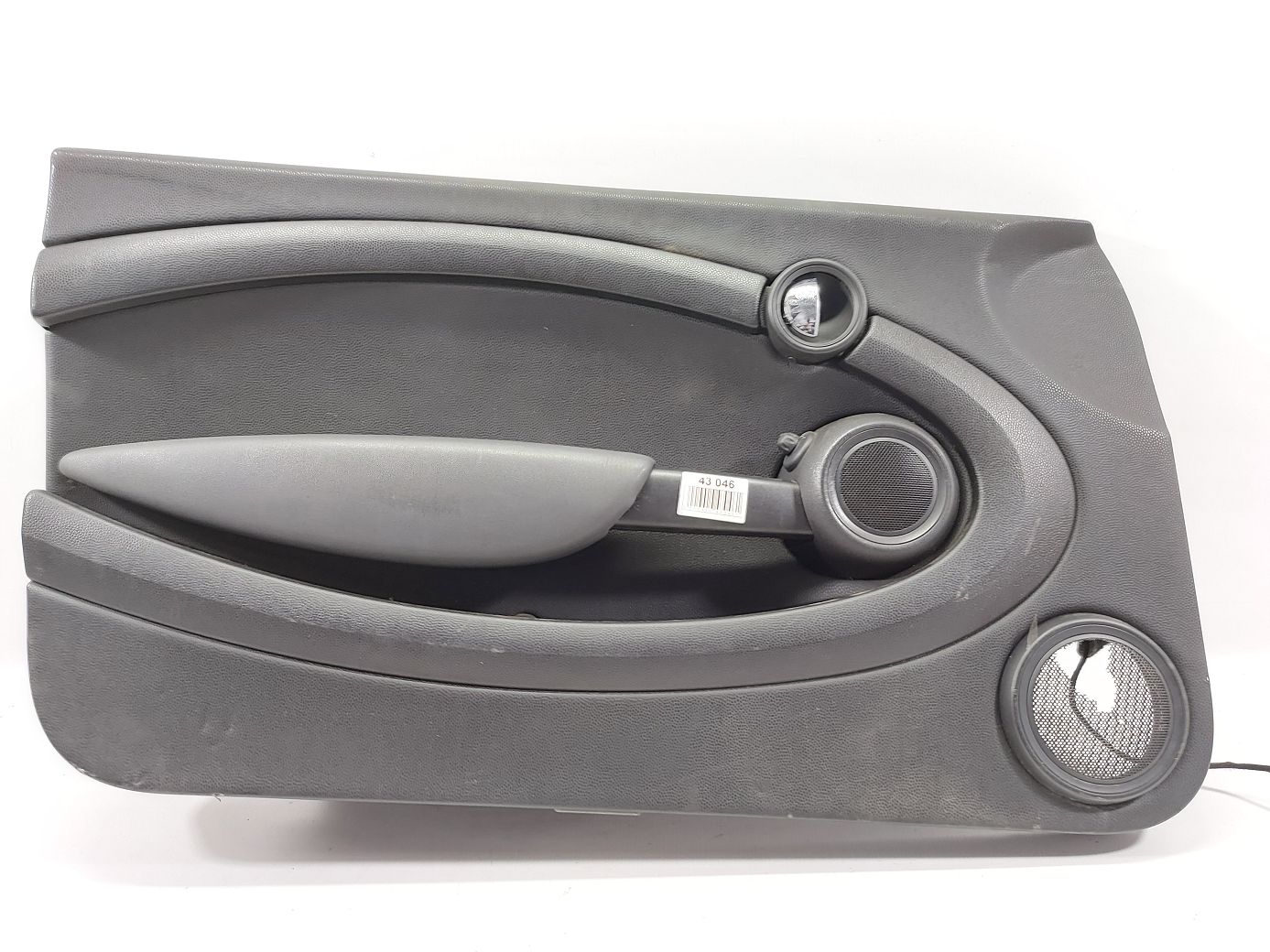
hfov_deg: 71.6
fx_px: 880
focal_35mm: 24
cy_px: 476
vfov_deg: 56.8
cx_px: 635
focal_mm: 5.23
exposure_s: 1/25
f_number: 1.8
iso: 250
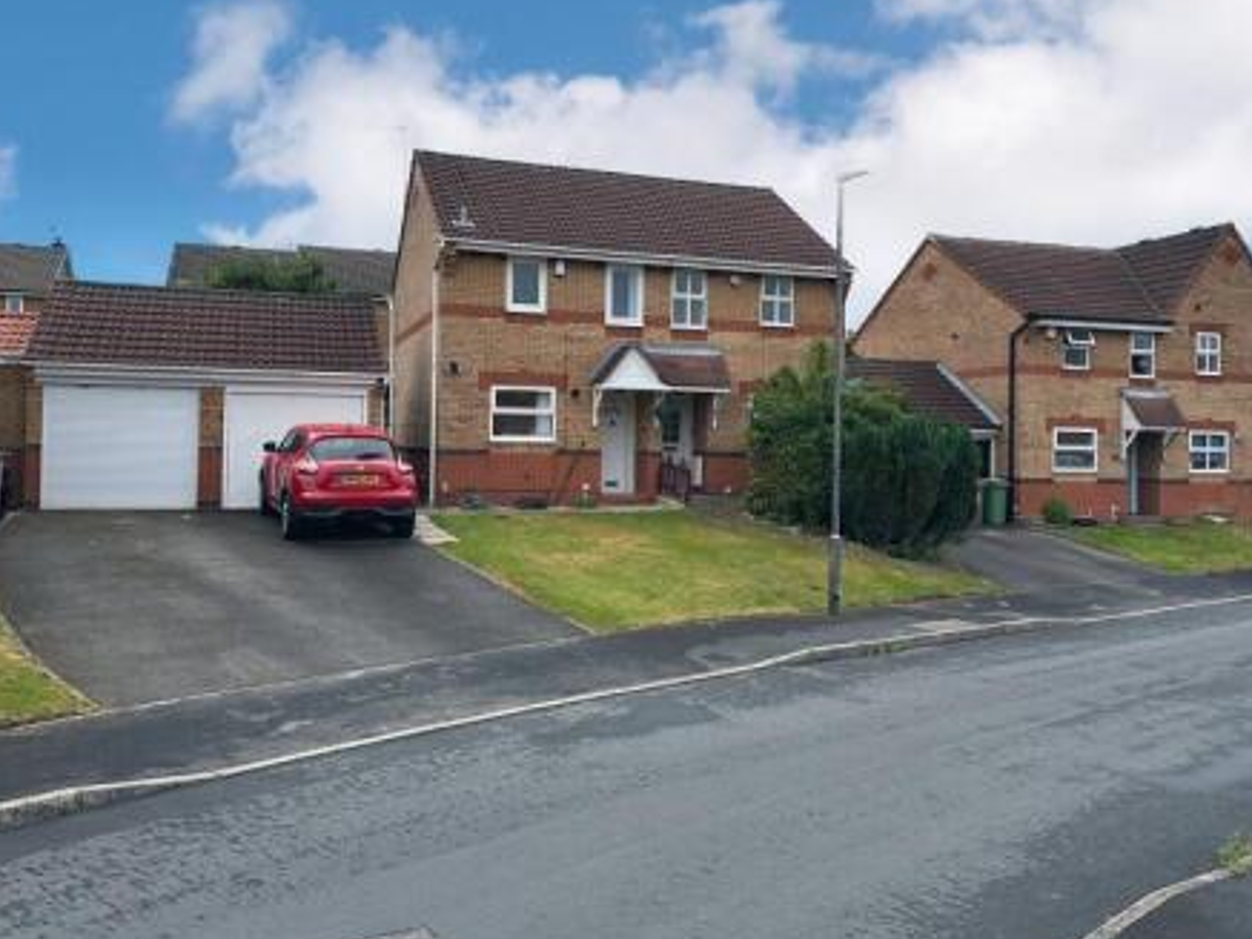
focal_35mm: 32
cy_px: 408
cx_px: 718
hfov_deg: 56.6
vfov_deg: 44.1
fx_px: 1158
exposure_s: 1/3247
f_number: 1.78
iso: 80
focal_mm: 6.86
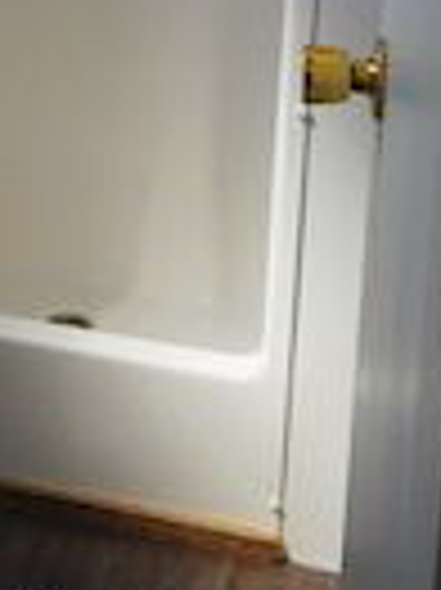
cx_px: -63
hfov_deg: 15.7
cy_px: -104
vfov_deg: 20.3
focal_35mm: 91
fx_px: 1548
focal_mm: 6
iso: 80
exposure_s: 1/30
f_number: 4.2
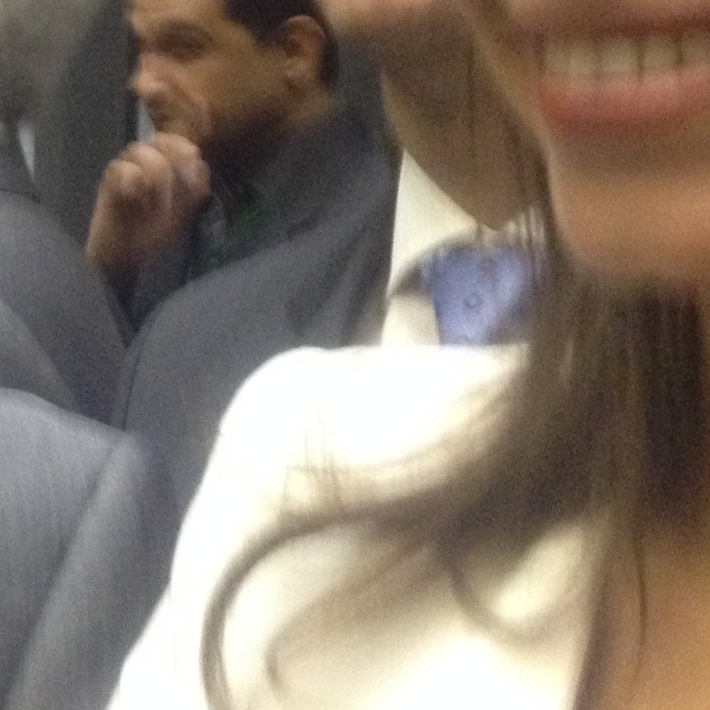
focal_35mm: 124
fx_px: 2877
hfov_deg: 13.6
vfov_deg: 14.0
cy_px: 98
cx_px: -180
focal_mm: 4.28
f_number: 2.4
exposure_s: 1/20
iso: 400
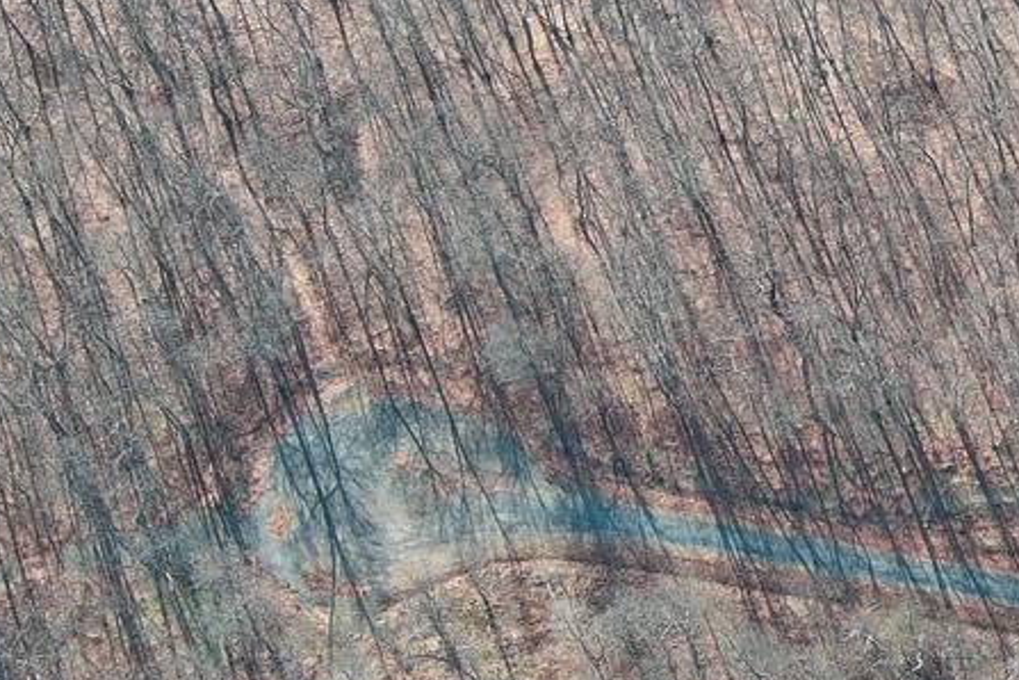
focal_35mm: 133
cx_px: 1502
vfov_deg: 10.2
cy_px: -72
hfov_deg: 14.4
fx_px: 3764
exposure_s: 1/273
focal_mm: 10.57
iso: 100
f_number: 2.8
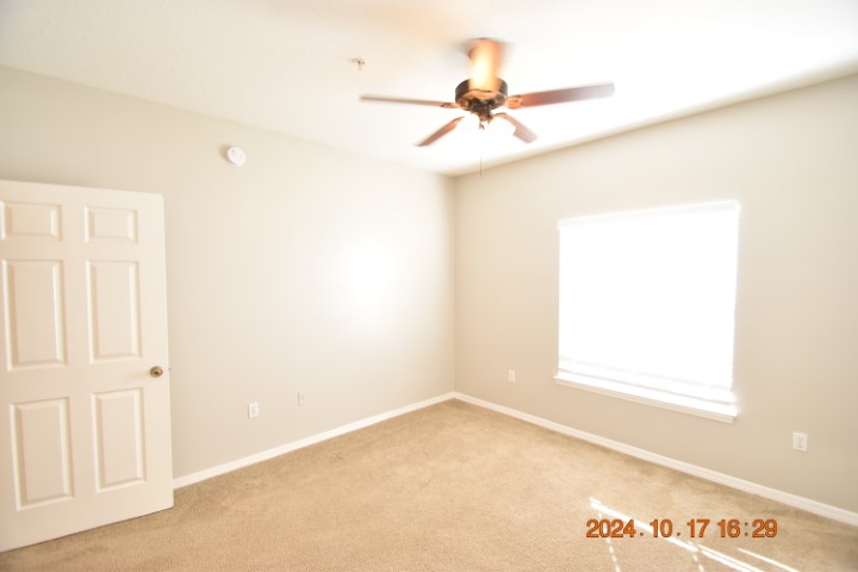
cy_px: 286
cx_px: 429
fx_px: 357
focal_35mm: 15
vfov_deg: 77.3
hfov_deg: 100.4
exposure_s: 1/100
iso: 800
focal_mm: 10
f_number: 5
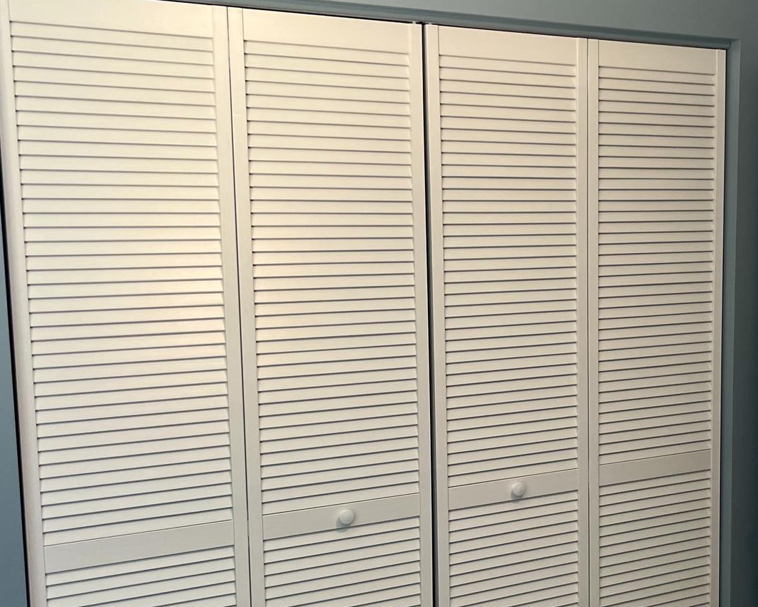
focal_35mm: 49
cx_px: 546
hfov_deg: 37.3
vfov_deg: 30.8
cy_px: 350
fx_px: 1099
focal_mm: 5.1
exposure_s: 1/120
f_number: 1.6
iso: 125
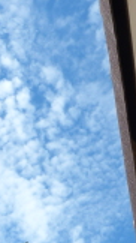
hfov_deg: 11.4
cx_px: 216
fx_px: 648
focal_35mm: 101
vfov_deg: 20.9
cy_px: 200
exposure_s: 1/800
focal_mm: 5.4
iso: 100
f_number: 4
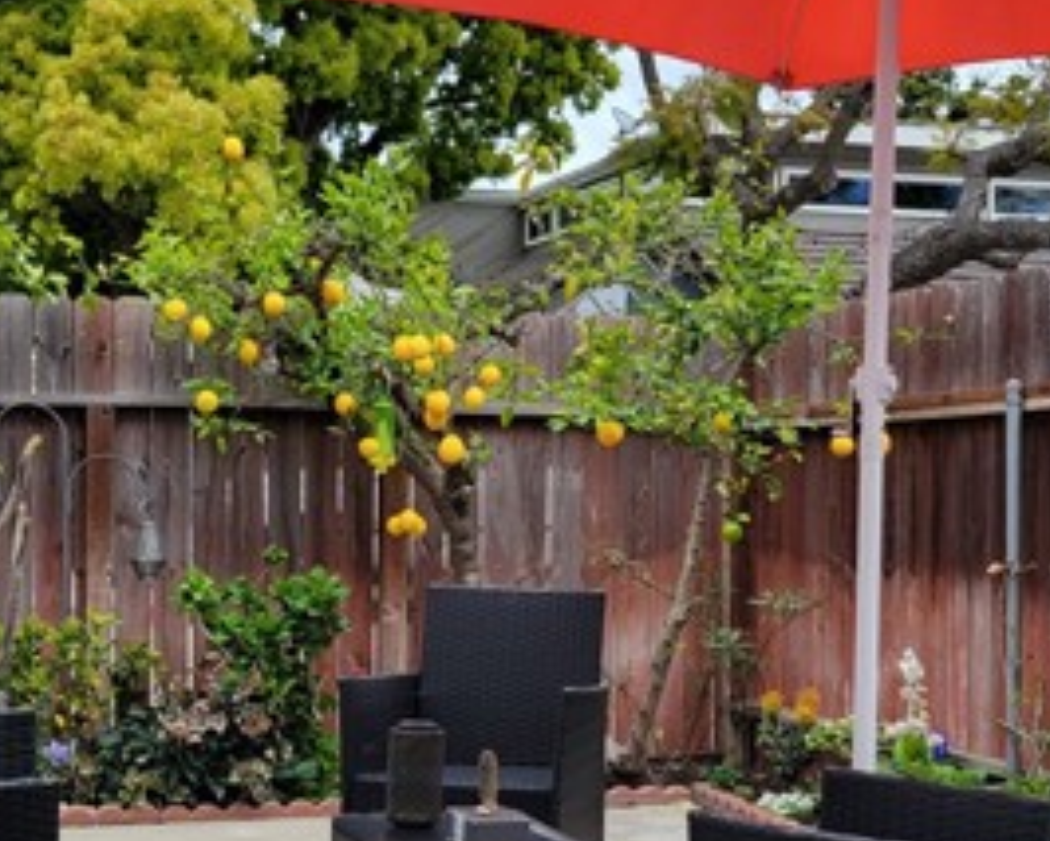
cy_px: 517
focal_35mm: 61
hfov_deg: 30.9
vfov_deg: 24.9
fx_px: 1896
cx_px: 501
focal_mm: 5.4
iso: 40
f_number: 1.8
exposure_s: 1/1761
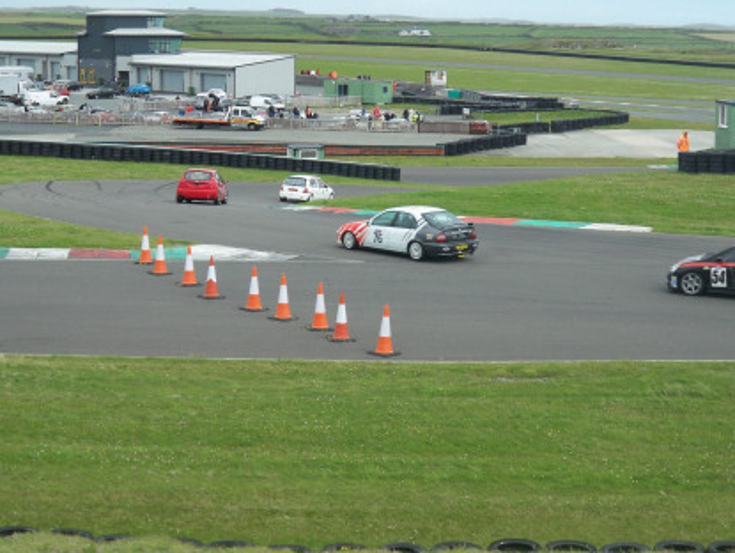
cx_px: 381
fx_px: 1445
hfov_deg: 28.5
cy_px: 187
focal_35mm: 68
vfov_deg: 21.6
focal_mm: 9.8
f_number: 3.5
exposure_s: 1/400
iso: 64
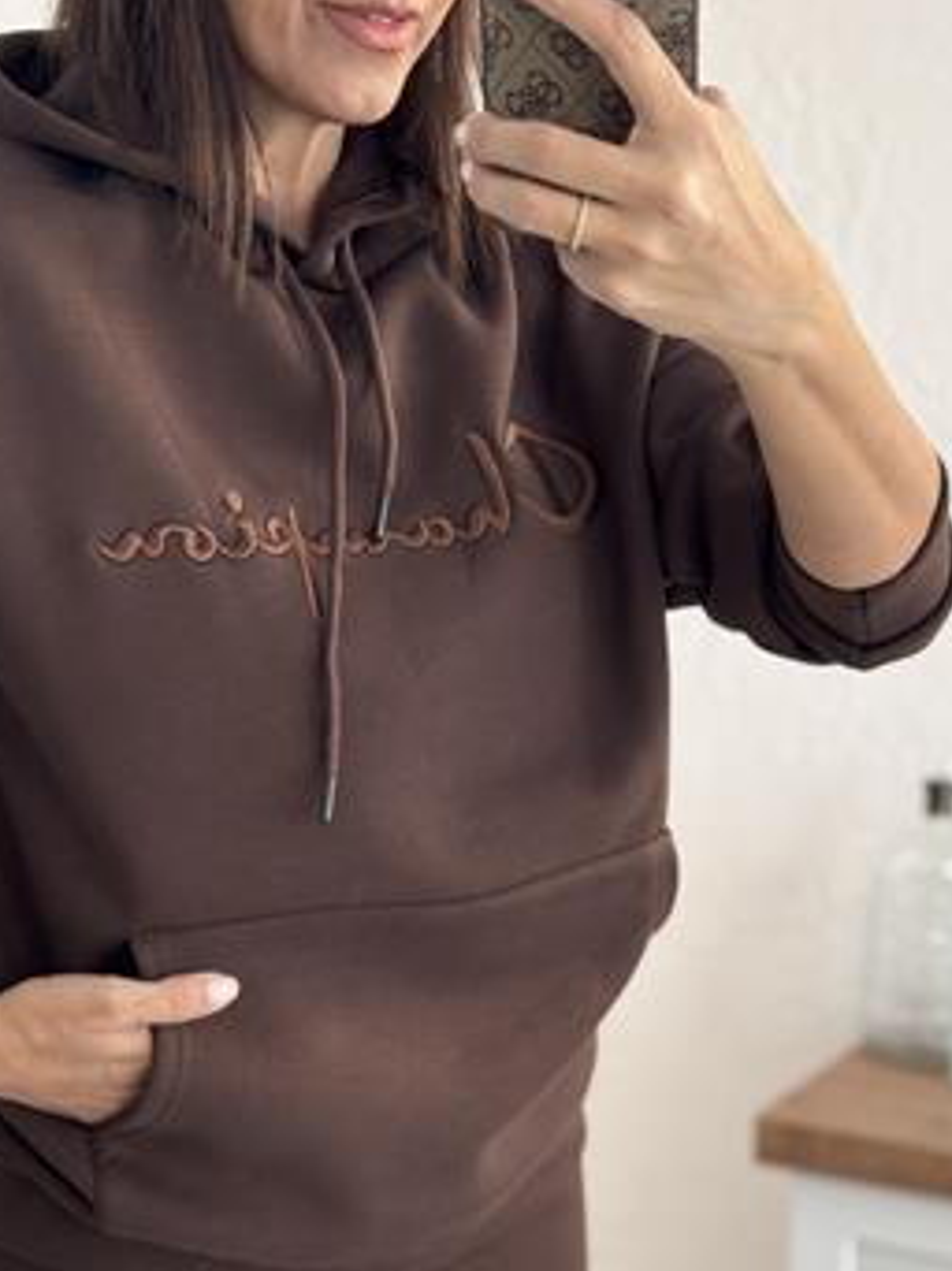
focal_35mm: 73
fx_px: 2680
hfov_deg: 20.1
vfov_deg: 26.6
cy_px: 810
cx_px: 461
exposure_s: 1/73
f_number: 1.78
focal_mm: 6.76
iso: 100
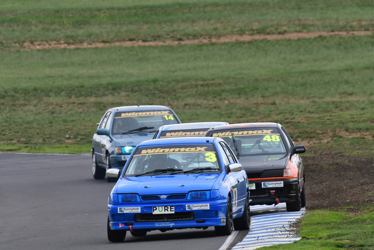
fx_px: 7794
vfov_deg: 1.8
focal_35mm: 750
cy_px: 125
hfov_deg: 2.7
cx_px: 187
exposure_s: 1/640
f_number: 10
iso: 500
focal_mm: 500
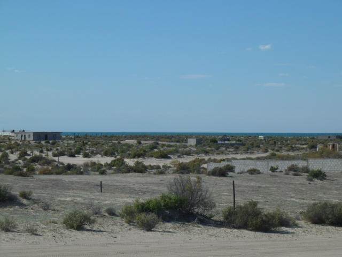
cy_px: 128
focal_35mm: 104
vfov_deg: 14.2
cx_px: 171
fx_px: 1028
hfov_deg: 18.9
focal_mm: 17
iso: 80
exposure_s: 1/800
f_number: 5.6
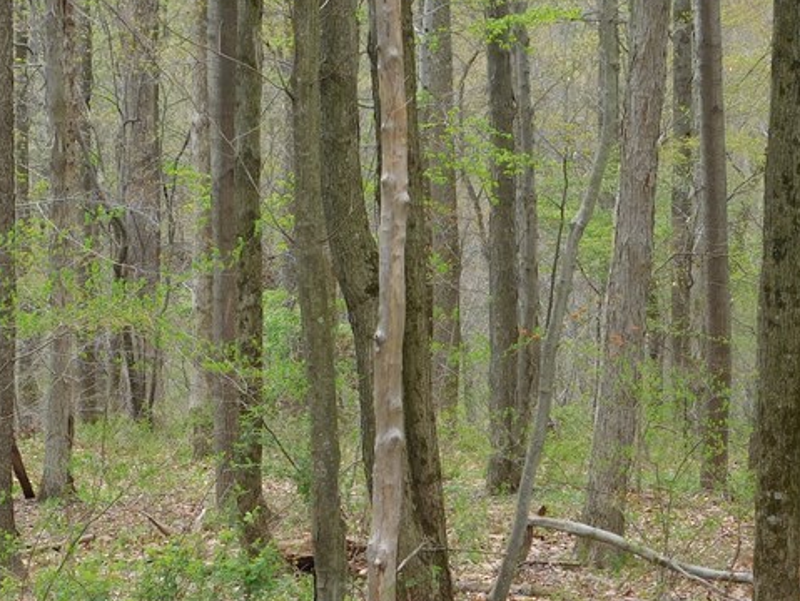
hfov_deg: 15.6
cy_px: 379
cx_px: 192
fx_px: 2914
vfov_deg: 11.8
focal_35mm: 126
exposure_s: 1/250
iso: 125
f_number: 4
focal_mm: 10.4
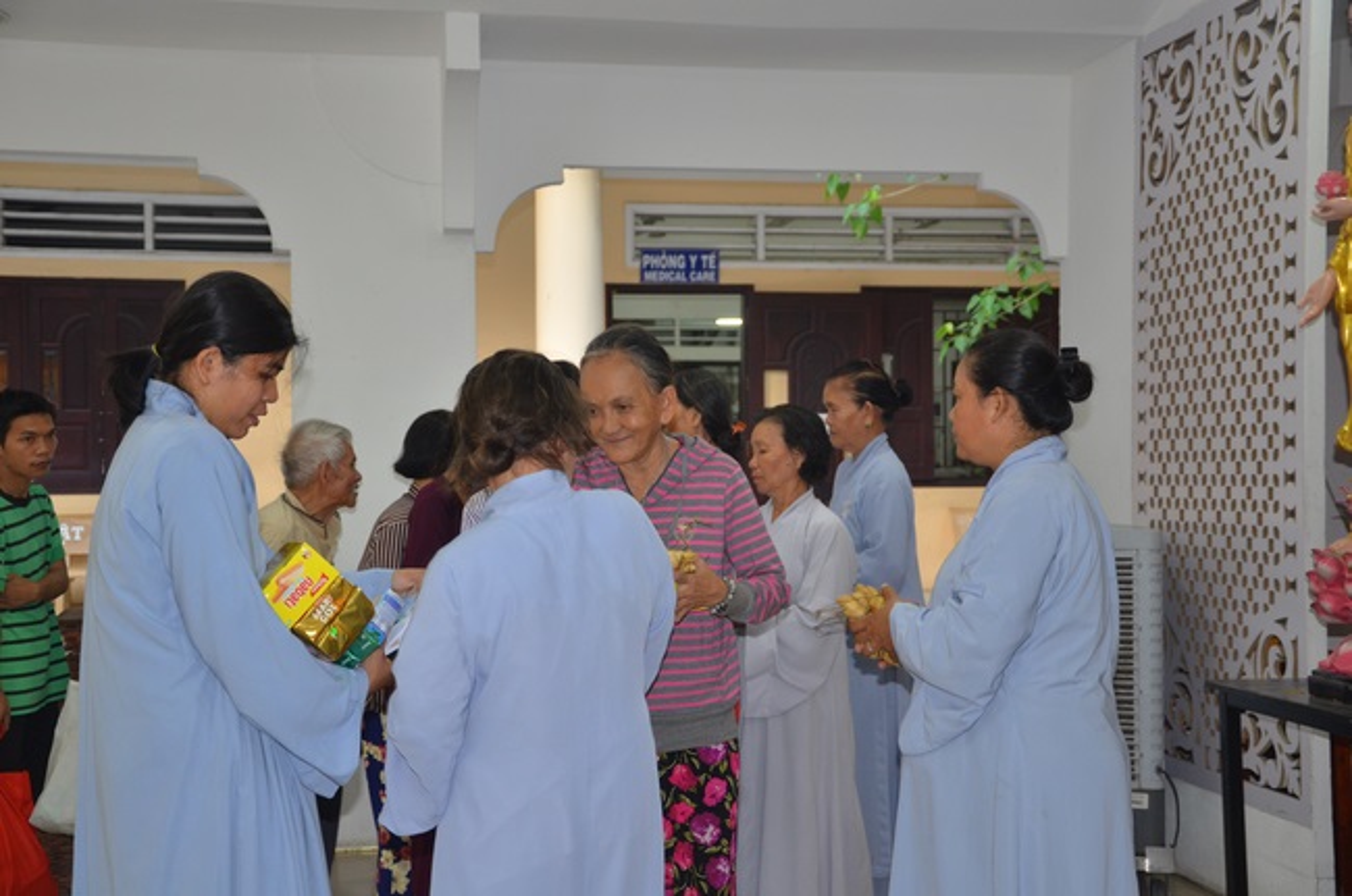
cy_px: 448
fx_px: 1968
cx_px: 676
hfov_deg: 37.9
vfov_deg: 25.7
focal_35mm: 52
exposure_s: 1/60
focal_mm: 35
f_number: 5
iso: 800
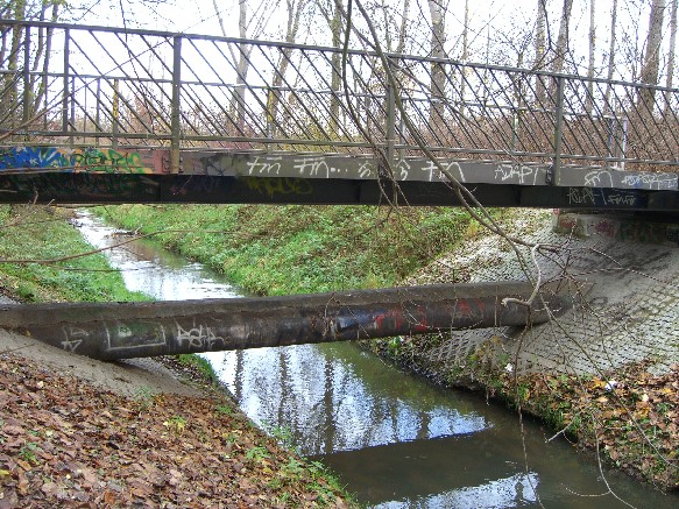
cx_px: 340
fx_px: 745
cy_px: 254
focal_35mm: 38
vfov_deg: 37.7
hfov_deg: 49.0
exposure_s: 1/100
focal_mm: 7.9
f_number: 2.8
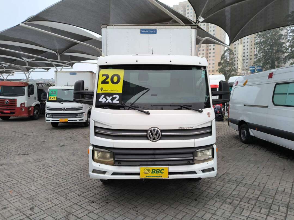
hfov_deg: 71.6
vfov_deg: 56.8
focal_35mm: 24
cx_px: 147
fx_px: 204
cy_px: 110
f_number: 1.8
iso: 100
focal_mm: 5.56
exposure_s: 1/200
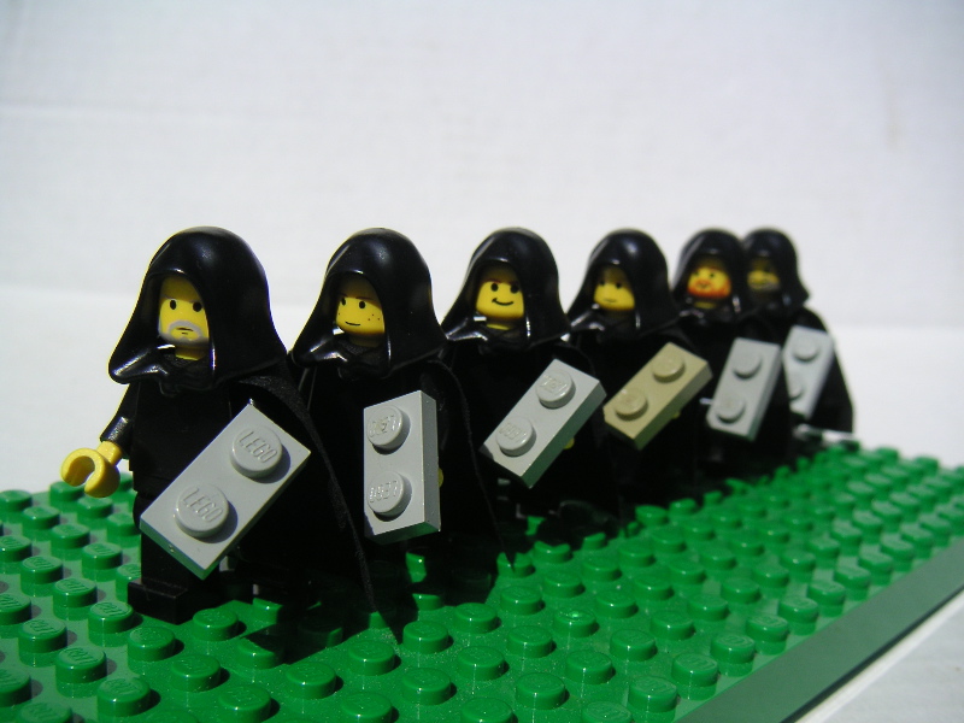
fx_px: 1058
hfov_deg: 49.0
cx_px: 482
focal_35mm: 38
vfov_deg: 37.7
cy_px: 362
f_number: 6.7
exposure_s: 1/350
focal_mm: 6
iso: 50
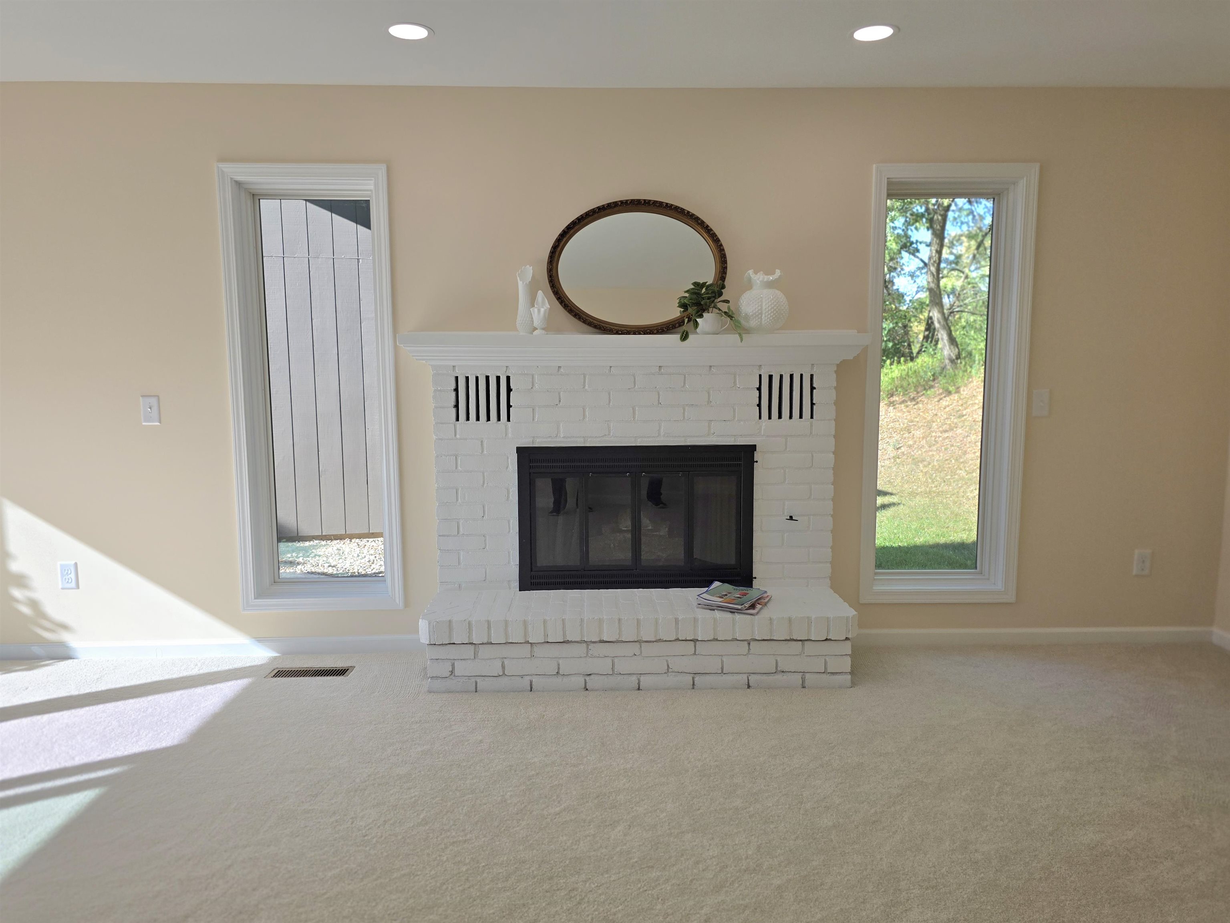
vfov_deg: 58.9
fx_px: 817
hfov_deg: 73.9
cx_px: 615
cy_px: 462
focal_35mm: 23
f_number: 1.7
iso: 80
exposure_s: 1/2500
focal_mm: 6.3
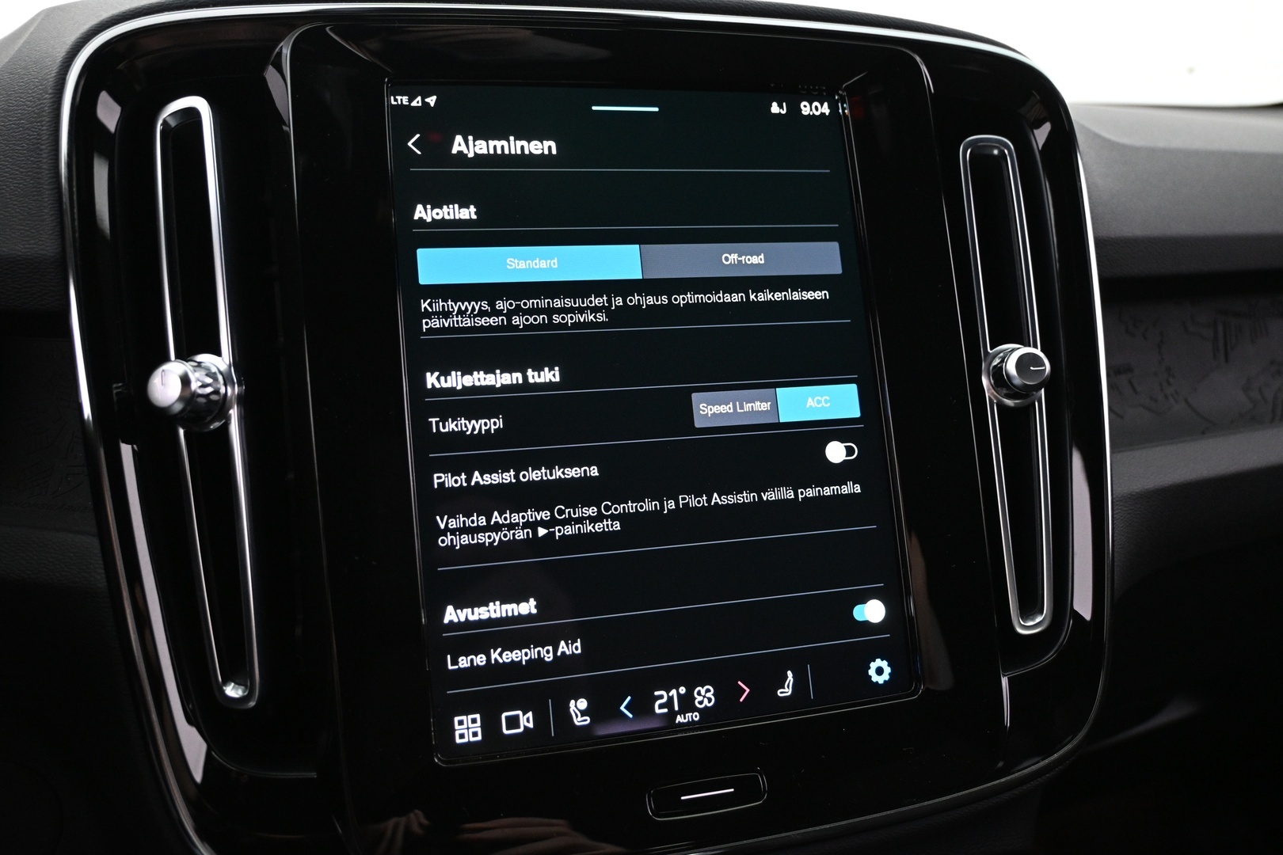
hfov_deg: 61.9
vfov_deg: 43.6
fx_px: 1069
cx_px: 642
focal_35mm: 30
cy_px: 428
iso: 1600
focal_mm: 20
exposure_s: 1/25
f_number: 3.8
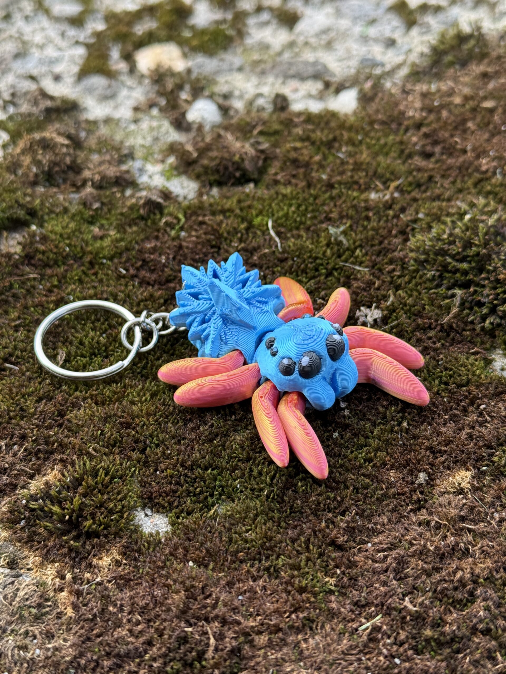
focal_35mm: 48
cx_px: 253
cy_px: 337
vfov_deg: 39.7
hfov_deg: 30.3
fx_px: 936
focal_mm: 6.76
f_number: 1.78
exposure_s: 1/427
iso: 80
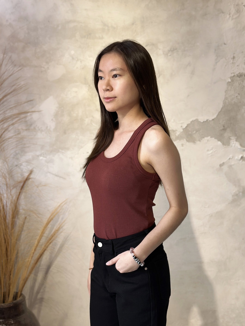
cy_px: 163
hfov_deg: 30.3
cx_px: 122
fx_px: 453
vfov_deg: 39.7
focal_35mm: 48
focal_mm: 6.86
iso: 64
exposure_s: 1/121
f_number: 1.78
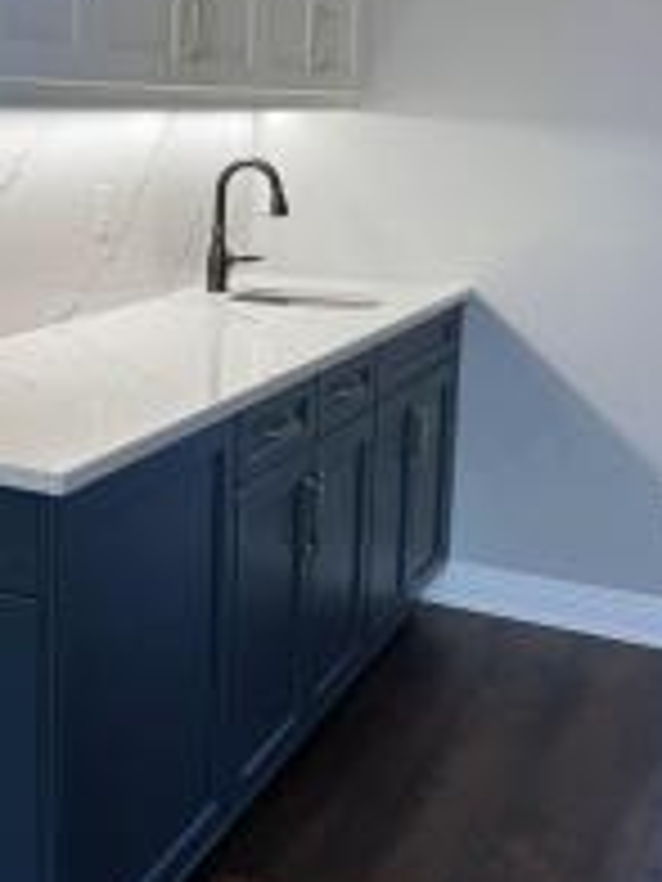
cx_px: -72
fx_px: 1249
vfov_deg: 38.6
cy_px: 320
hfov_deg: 27.1
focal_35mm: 49
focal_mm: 6.76
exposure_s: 1/132
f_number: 1.78
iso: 50
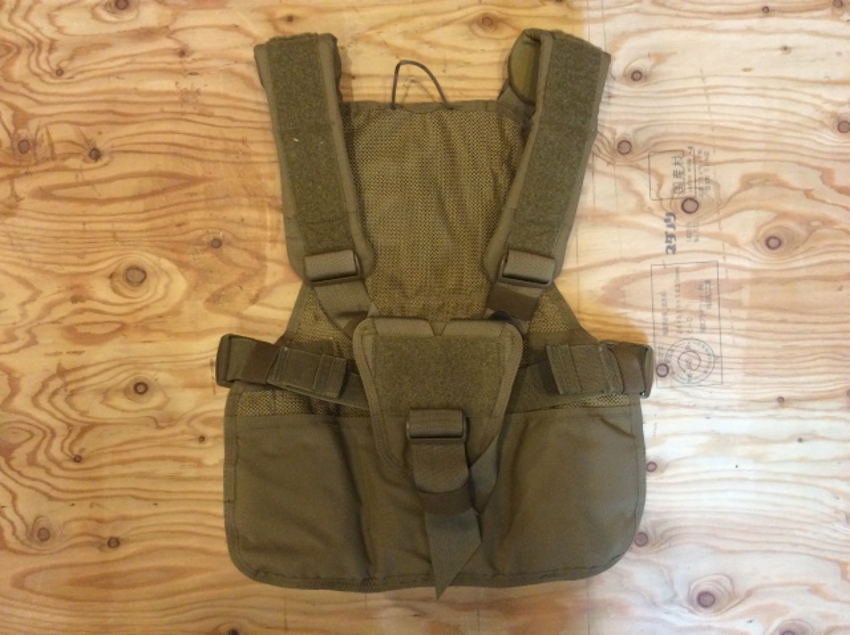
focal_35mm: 32
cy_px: 318
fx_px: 785
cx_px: 425
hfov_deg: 56.9
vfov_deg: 44.1
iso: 160
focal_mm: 3.3
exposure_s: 1/24
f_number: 2.4
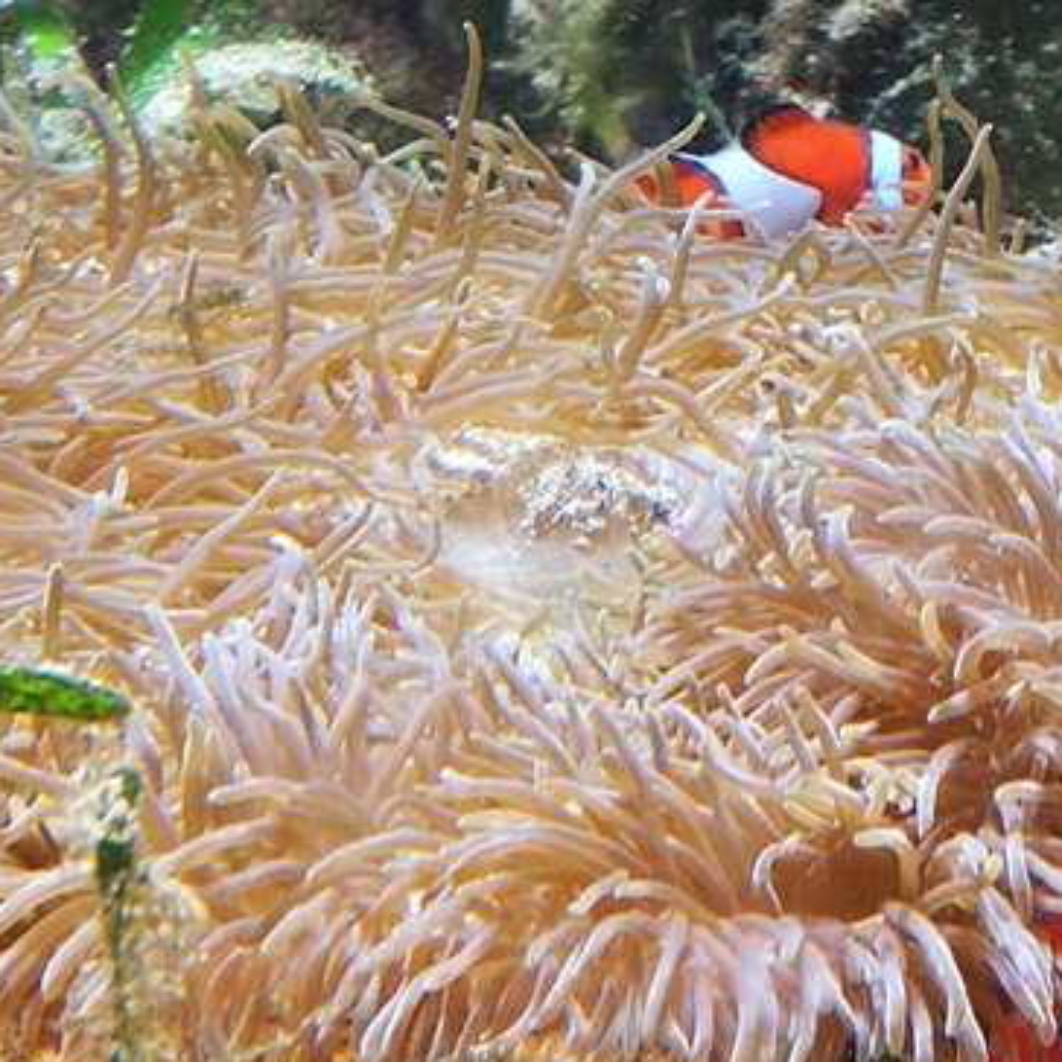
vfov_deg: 12.5
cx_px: 834
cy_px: 525
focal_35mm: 140
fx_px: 4859
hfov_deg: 12.4
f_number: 2.2
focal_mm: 4.5
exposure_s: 1/60
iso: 125
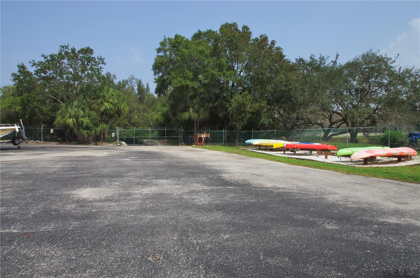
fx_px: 244
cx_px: 210
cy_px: 139
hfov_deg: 81.3
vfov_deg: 59.2
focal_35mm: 21
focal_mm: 14.38
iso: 100
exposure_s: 1/125
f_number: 16
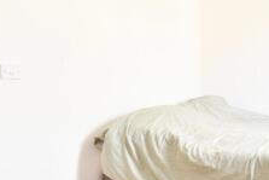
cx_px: 259
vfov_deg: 41.0
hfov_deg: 49.6
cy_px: 74
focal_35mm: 32
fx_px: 239
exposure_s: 1/2
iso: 200
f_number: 9
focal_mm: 10
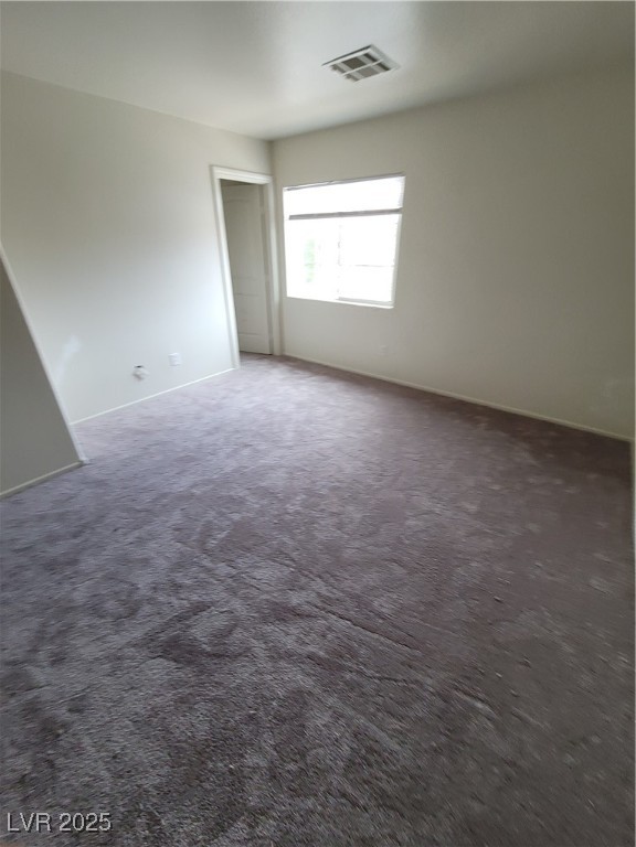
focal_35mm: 13
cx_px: 318
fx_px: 318
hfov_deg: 89.9
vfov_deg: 106.2
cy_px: 424
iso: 125
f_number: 2.2
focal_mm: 2.2
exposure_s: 1/60
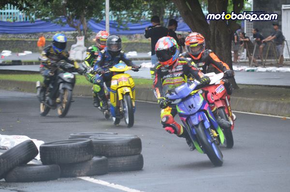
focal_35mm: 248
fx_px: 1989
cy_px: 96
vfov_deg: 5.5
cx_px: 145
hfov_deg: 8.3
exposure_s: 1/125
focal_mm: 165
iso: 1100
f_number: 5.3
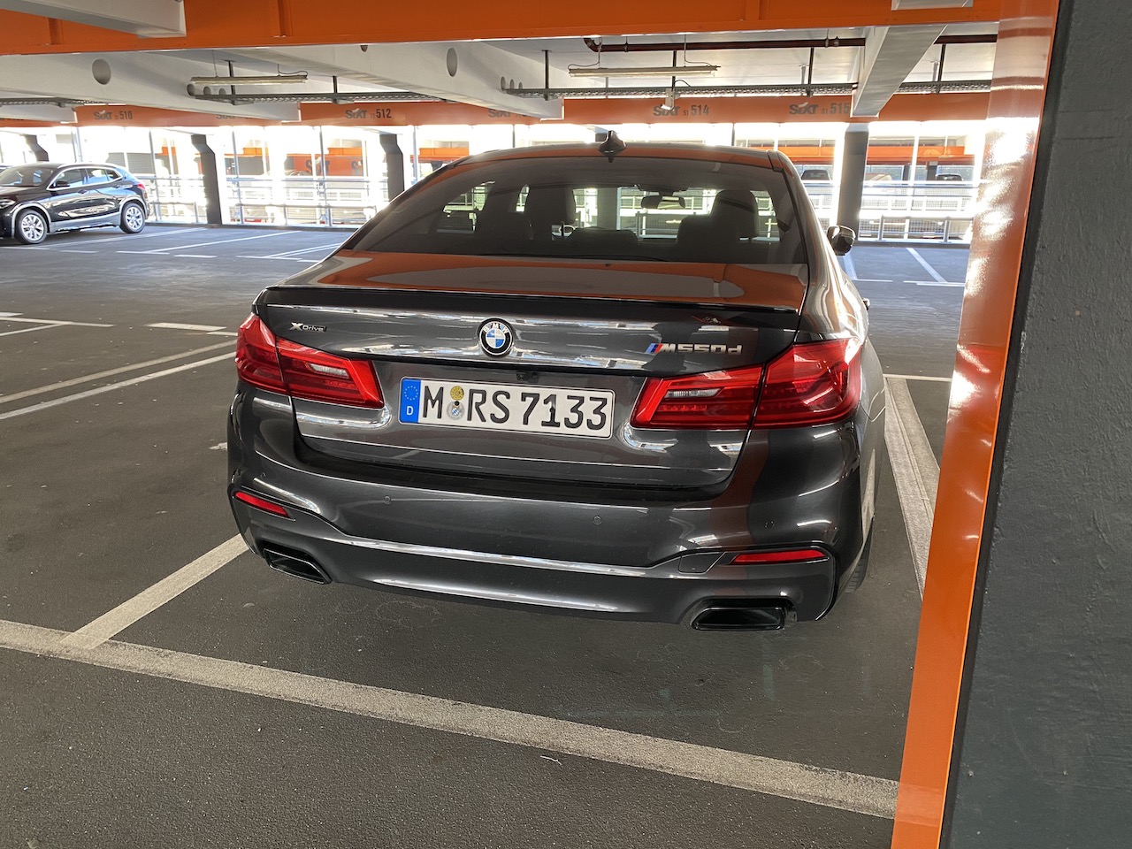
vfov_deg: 53.1
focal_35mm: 26
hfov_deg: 67.3
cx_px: 566
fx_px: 850
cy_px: 424
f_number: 1.8
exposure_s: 1/60
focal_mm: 4.25
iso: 160
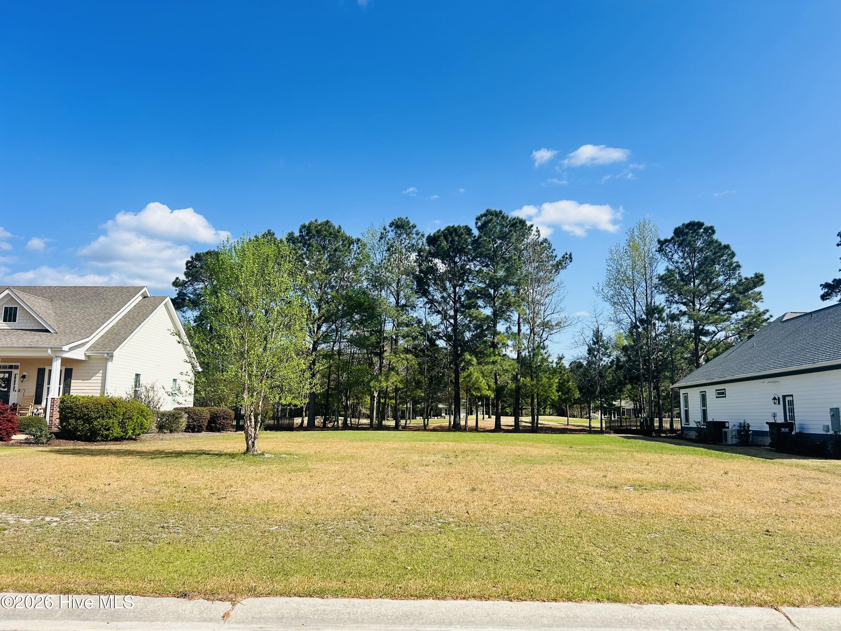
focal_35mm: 26
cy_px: 316
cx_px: 420
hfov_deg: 67.3
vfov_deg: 53.1
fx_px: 632
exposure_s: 1/3257
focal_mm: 5.7
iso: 50
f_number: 1.5
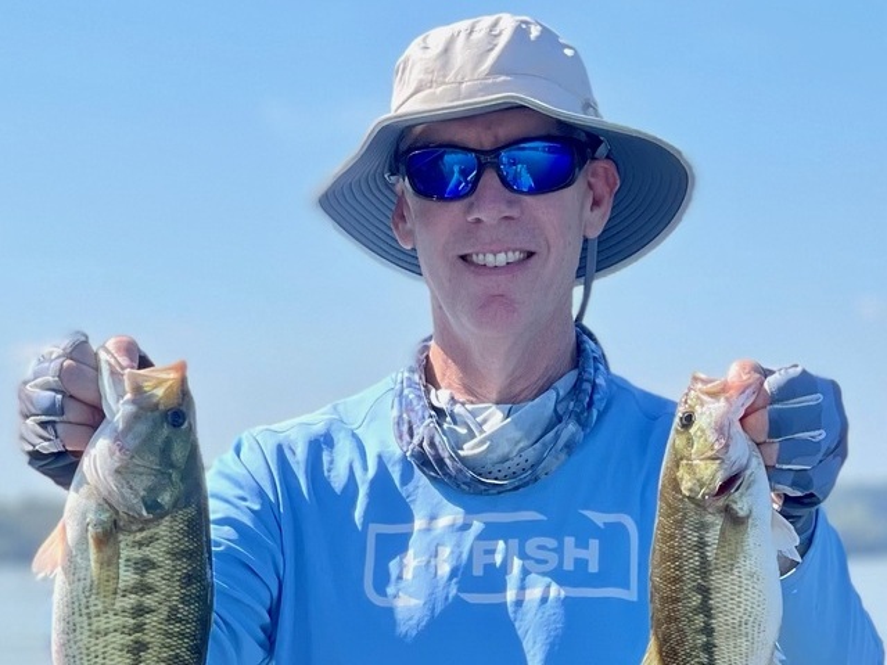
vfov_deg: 22.9
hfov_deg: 30.3
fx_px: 1640
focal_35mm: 64
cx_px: 444
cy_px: 332
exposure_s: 1/896
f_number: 2.2
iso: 20
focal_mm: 7.5
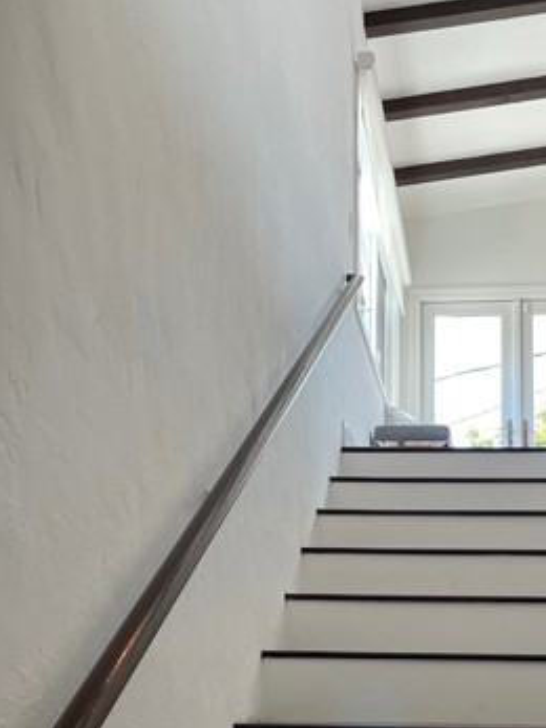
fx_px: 1010
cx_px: 428
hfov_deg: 29.6
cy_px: 564
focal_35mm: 48
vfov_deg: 38.4
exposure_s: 1/60
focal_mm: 4.2
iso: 64
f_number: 1.6
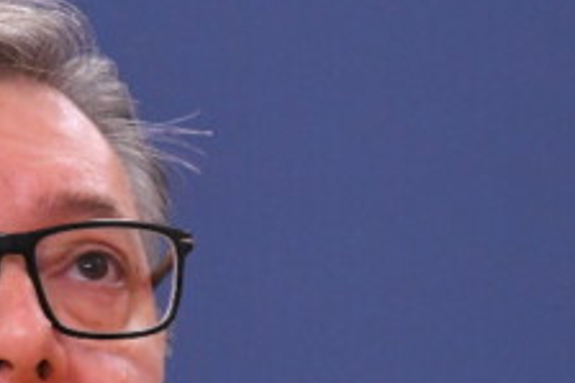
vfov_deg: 1.2
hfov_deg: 1.9
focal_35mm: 1099
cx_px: -662
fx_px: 17540
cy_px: 312
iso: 3200
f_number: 4
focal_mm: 200
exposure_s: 1/400
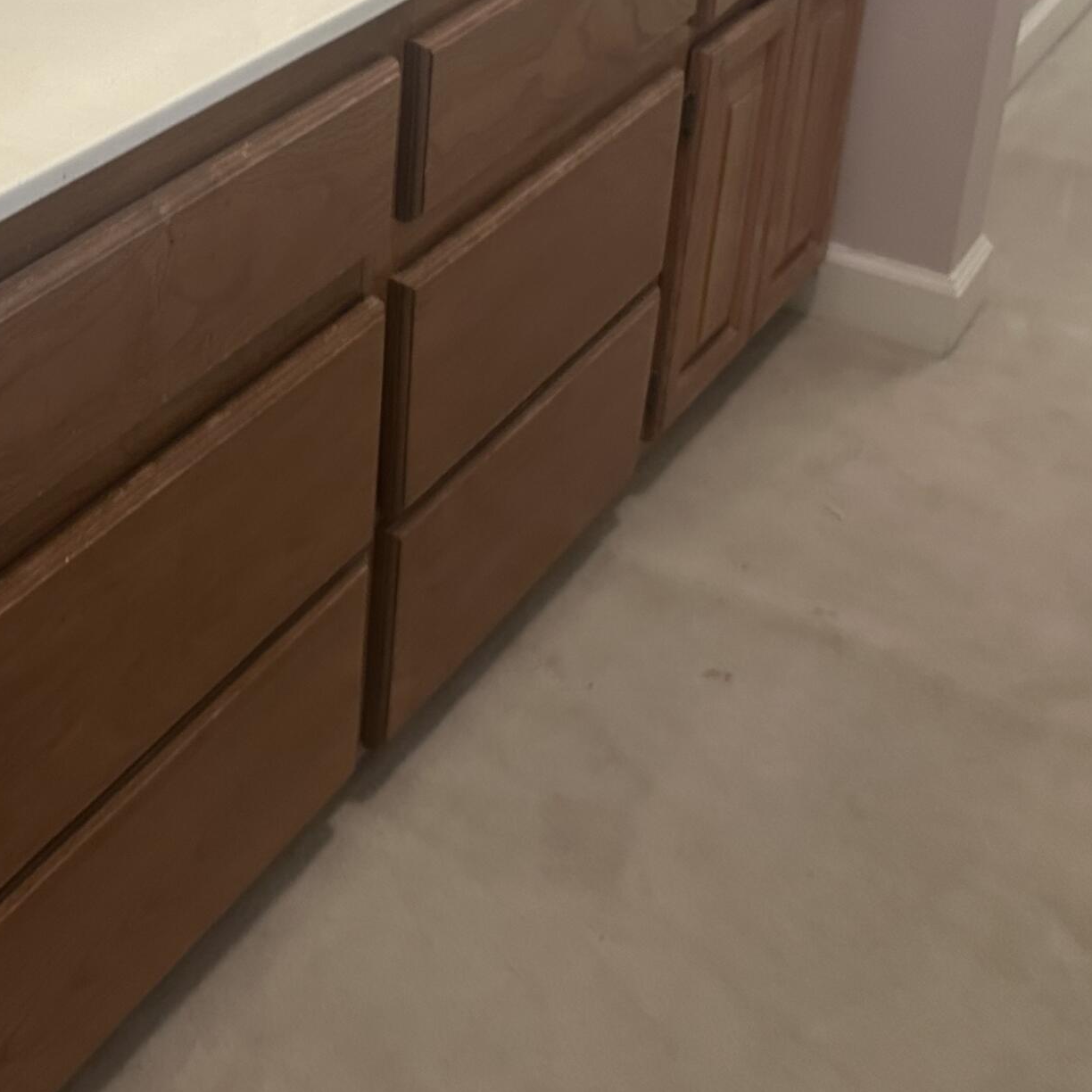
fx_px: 1856
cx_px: -42
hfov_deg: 30.1
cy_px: 114
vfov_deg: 31.3
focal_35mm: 52
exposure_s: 1/60
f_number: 1.78
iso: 640
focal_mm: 6.86
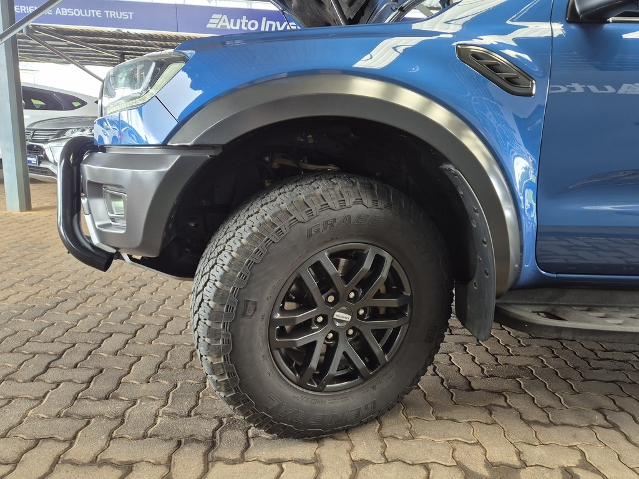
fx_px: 425
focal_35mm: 23
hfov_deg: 73.9
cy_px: 240
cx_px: 320
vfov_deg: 58.9
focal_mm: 5.4
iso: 200
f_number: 1.8
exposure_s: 1/52
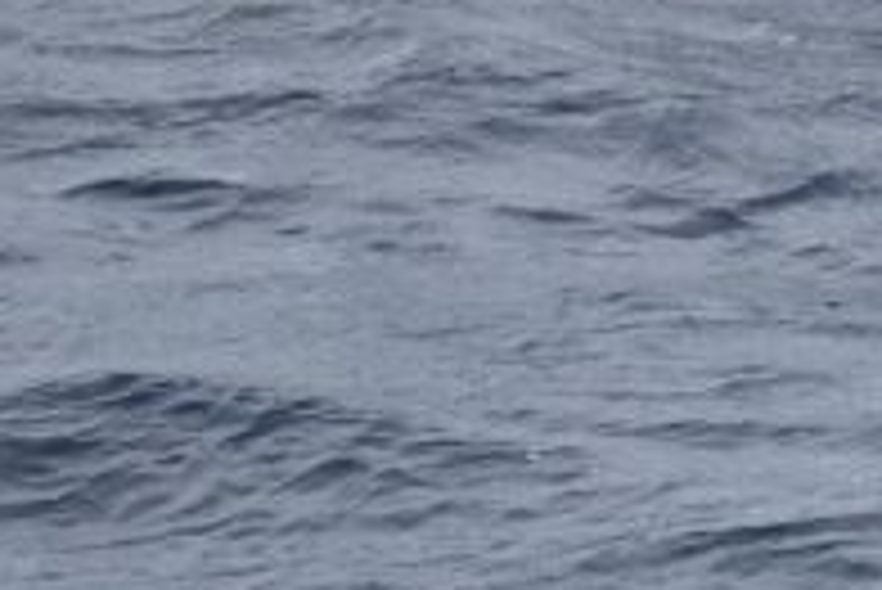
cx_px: 1714
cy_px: 196
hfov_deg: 4.5
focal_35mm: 448
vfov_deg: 3.1
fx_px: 10984
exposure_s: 1/8000
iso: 1400
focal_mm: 110
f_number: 5
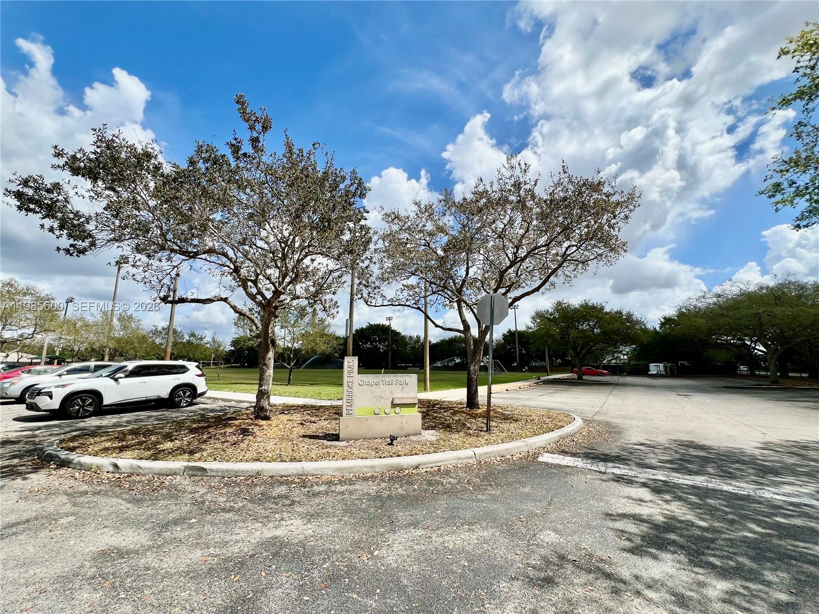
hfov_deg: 106.2
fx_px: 308
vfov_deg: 89.9
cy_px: 307
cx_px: 410
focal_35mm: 13
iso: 32
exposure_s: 1/2016
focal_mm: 1.57
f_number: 1.8
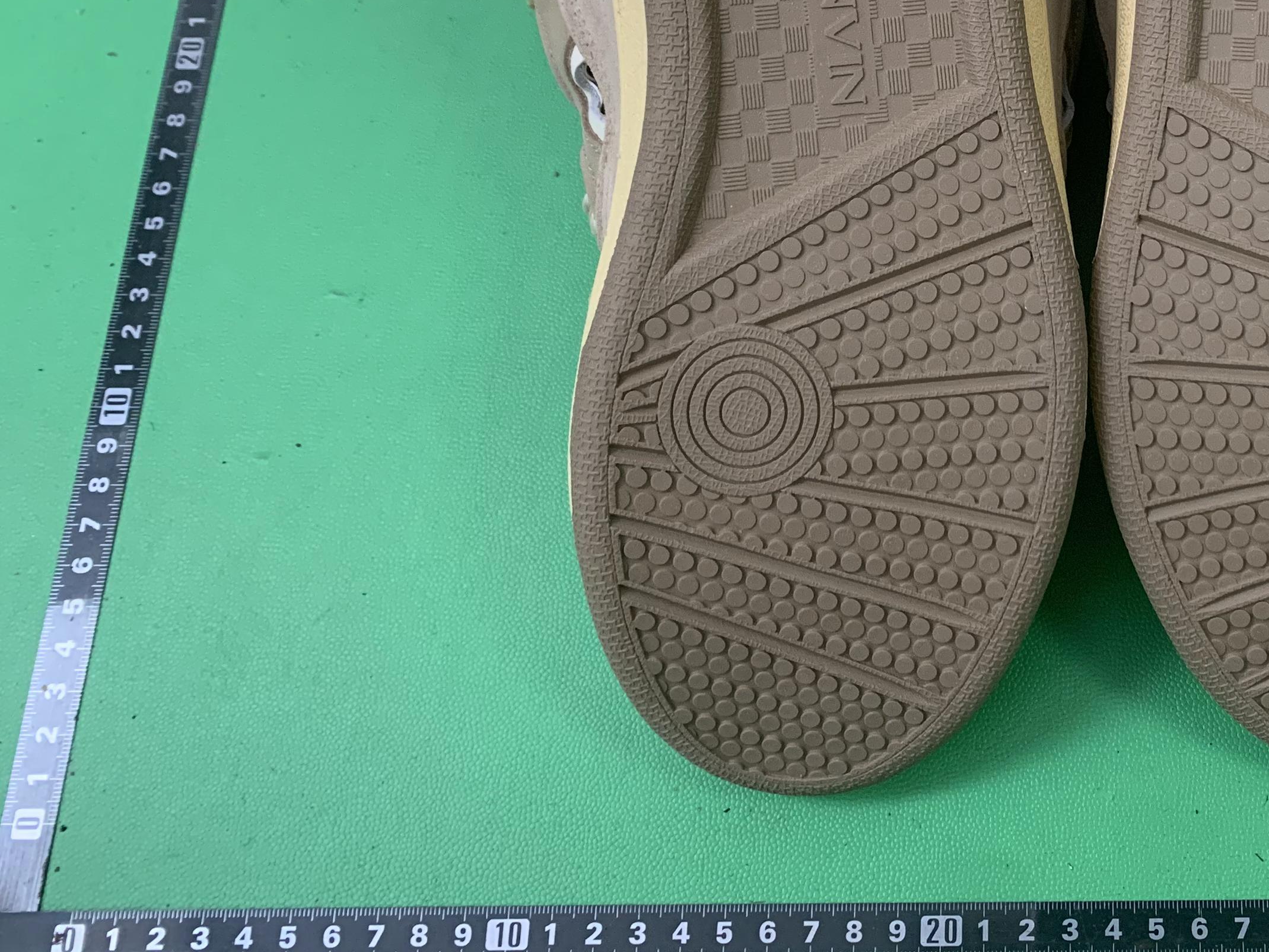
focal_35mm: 49
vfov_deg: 28.7
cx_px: 1092
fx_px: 1797
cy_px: 131
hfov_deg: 36.9
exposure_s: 1/60
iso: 160
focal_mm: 4.25
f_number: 1.8
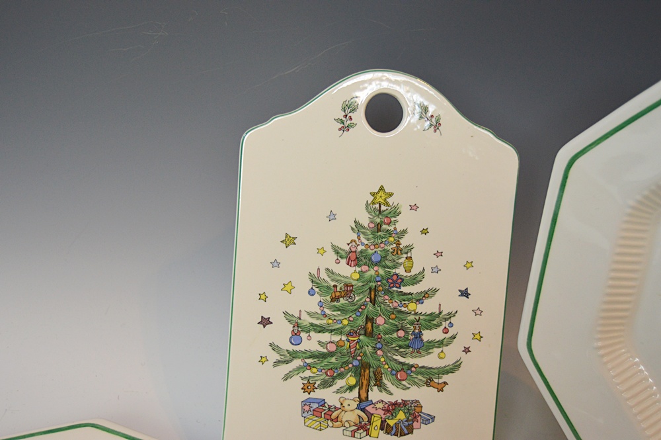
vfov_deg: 31.8
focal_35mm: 42
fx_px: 771
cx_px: 330
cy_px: 220
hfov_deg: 46.4
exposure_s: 1/60
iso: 900
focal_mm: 28
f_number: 4
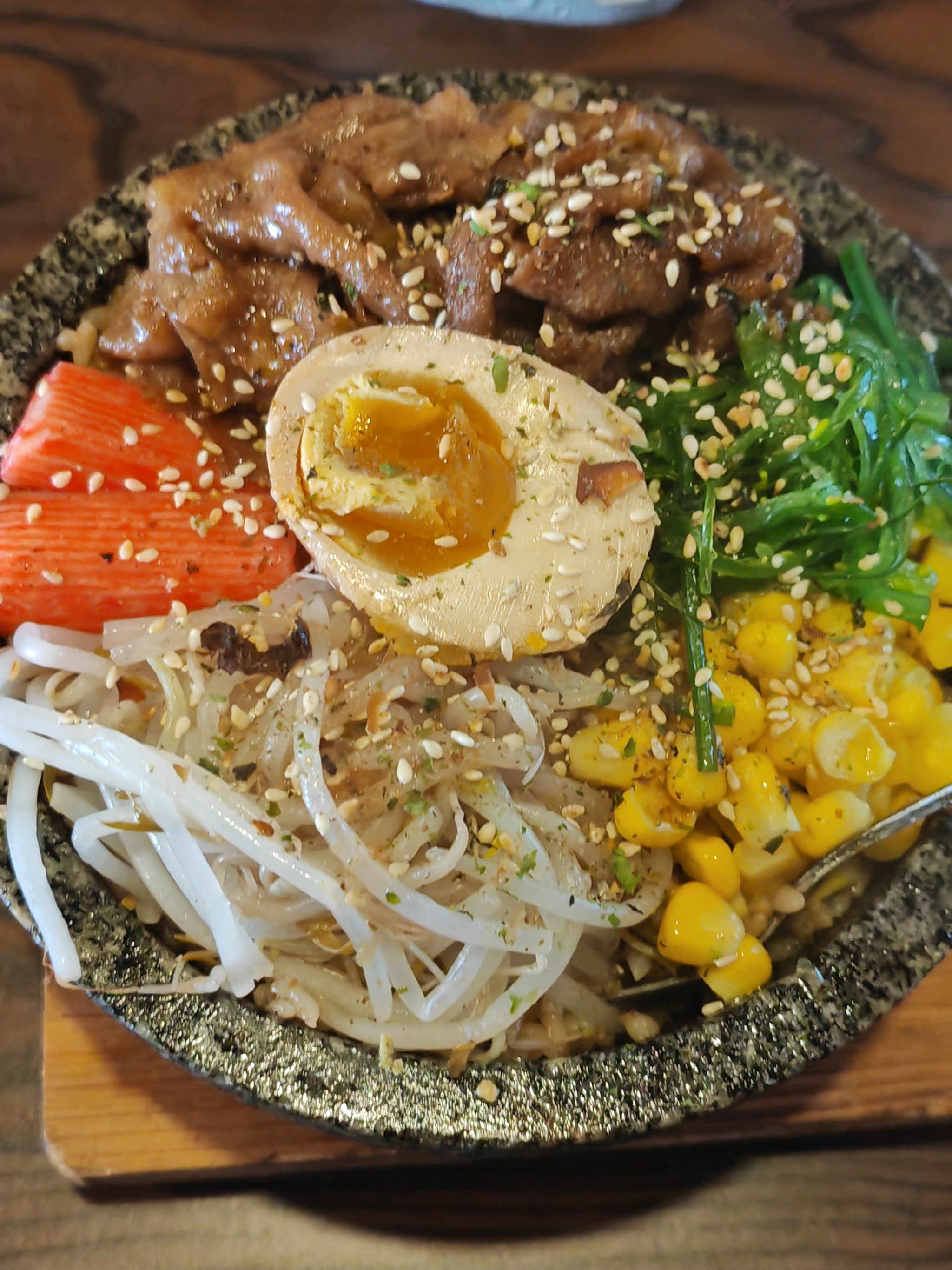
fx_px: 1760
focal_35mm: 48
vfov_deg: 39.7
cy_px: 635
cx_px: 476
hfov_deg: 30.3
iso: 2000
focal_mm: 5.52
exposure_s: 1/33
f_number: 1.9
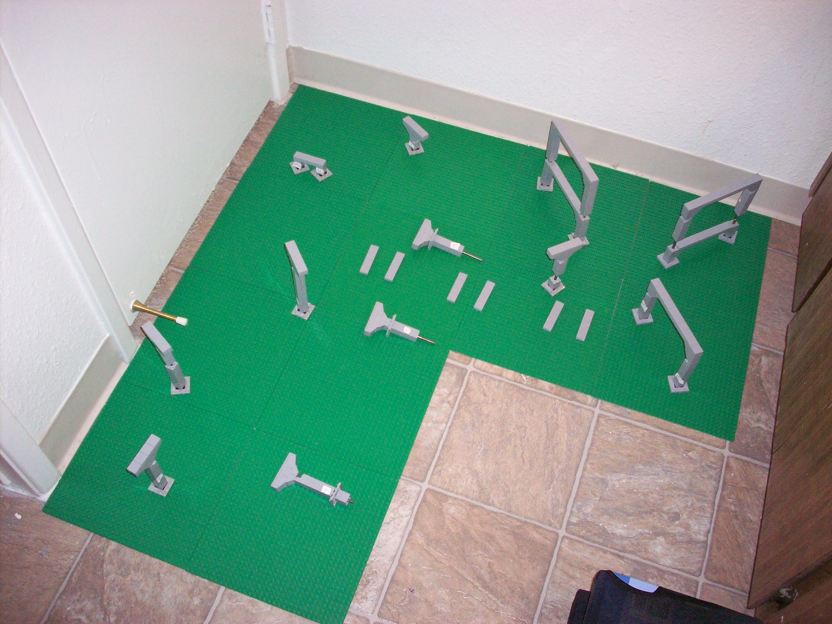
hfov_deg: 50.1
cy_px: 312
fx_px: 889
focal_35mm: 37
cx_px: 416
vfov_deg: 38.7
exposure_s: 1/64
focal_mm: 6.2
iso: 200
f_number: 2.8
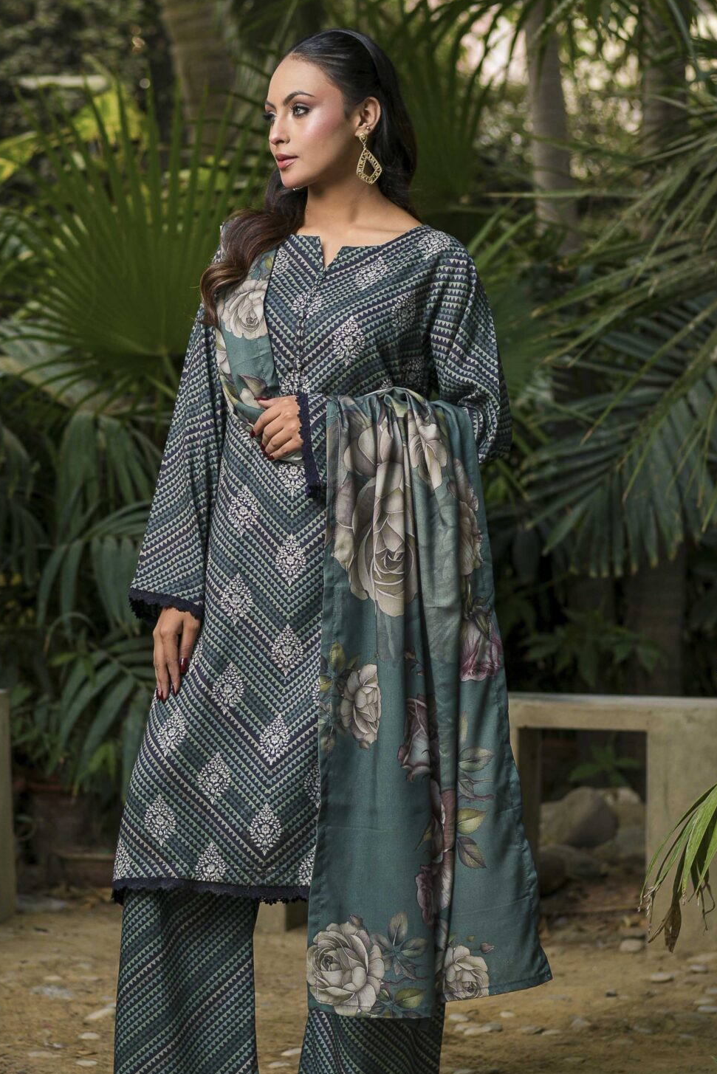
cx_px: 254
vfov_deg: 23.1
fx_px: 2627
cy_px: 545
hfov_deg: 15.5
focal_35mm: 88
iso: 100
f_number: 2.8
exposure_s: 1/160
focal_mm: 50
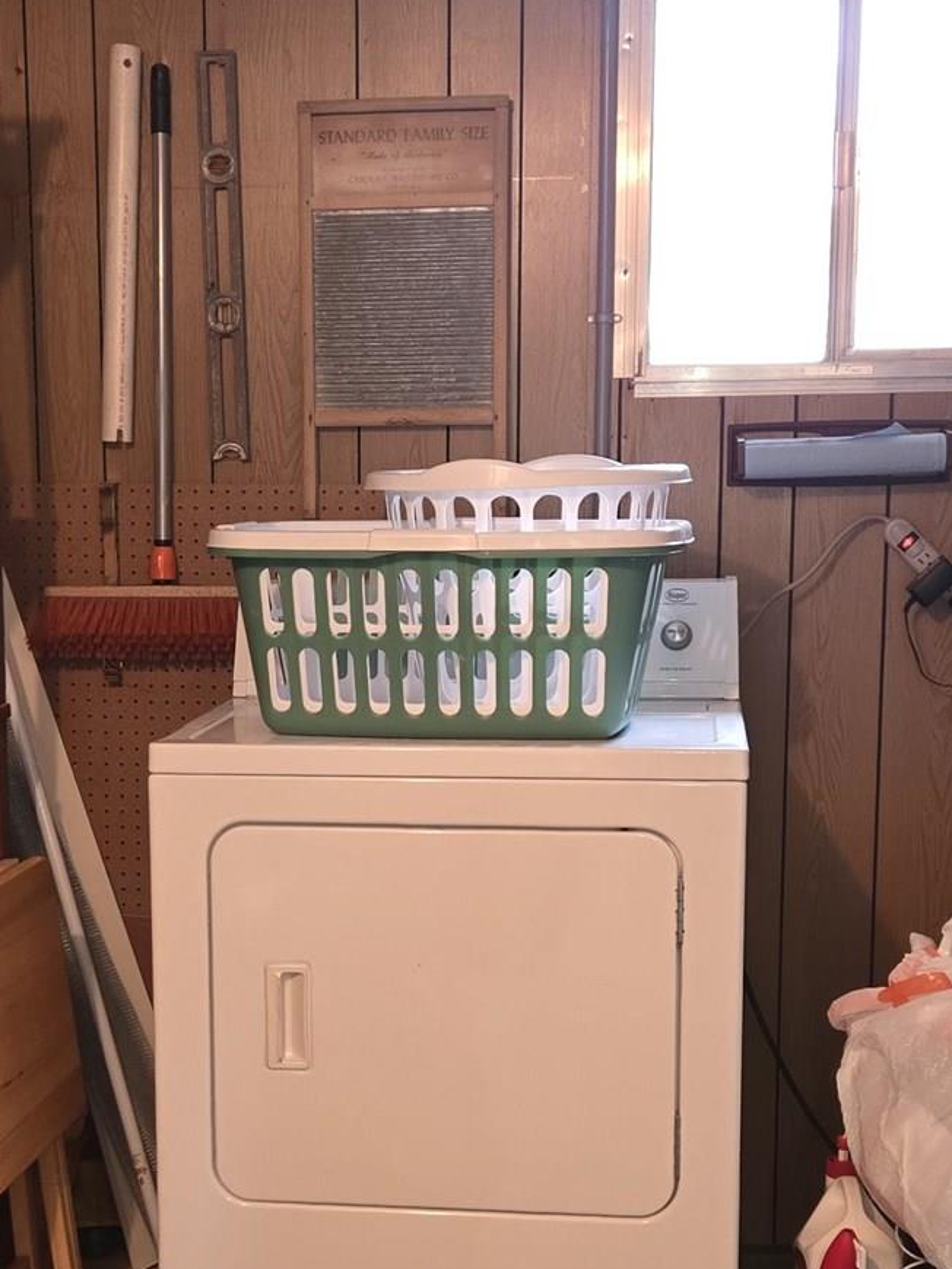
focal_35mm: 61
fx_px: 2236
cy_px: 800
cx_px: 362
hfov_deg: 24.0
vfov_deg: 31.5
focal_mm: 5.4
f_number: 1.8
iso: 200
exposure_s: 1/15
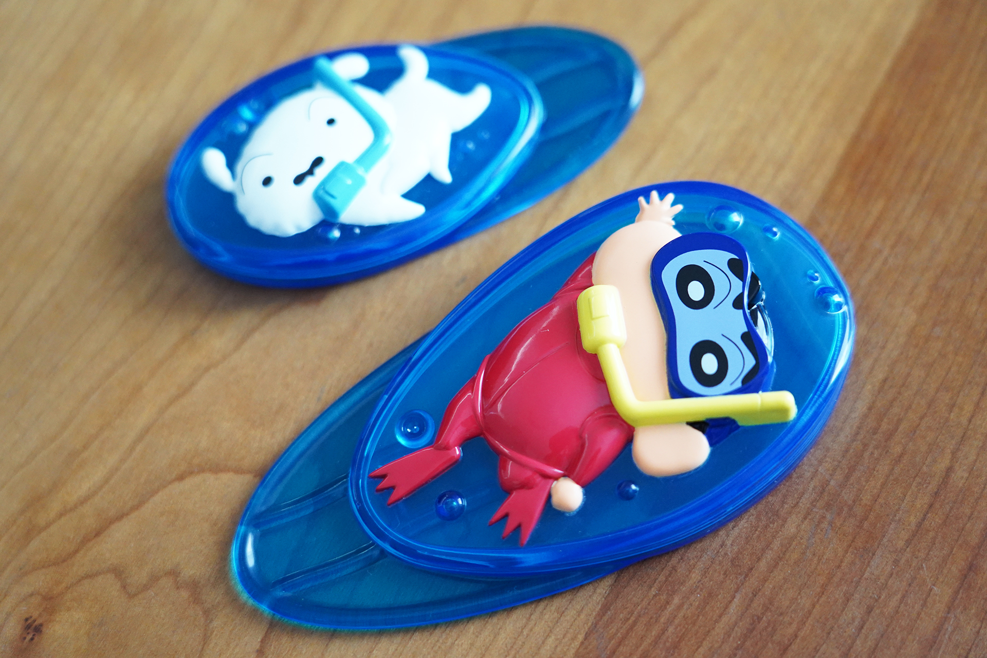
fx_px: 2358
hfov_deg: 23.6
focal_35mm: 86
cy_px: 329
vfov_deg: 15.9
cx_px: 494
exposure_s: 1/125
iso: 5000
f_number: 4
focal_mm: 86
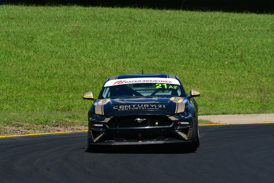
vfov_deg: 3.2
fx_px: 3312
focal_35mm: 435
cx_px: 137
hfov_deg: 4.7
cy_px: 92
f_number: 11
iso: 320
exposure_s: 1/640
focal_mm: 290
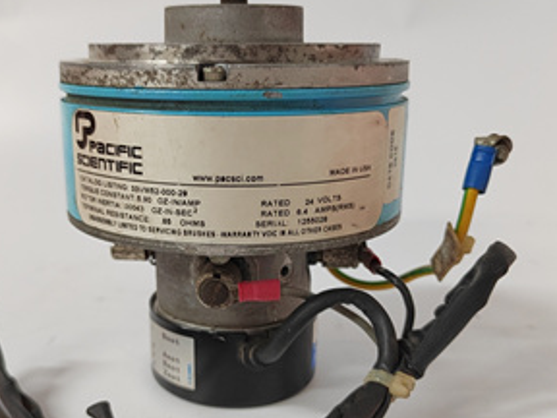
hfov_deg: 46.5
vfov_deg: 35.9
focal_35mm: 40
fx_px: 644
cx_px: 224
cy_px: 241
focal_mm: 5.52
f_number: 1.9
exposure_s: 1/50
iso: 1278
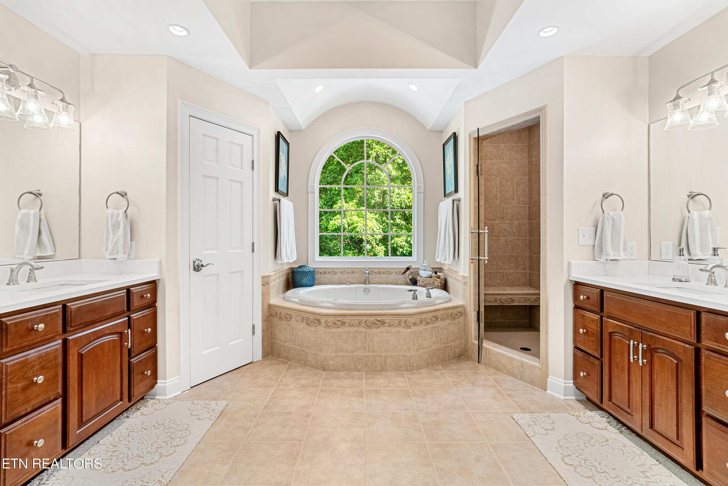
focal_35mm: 16
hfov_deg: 96.7
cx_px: 364
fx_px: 324
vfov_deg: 73.8
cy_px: 243
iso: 250
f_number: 8
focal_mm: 16
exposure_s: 1/400
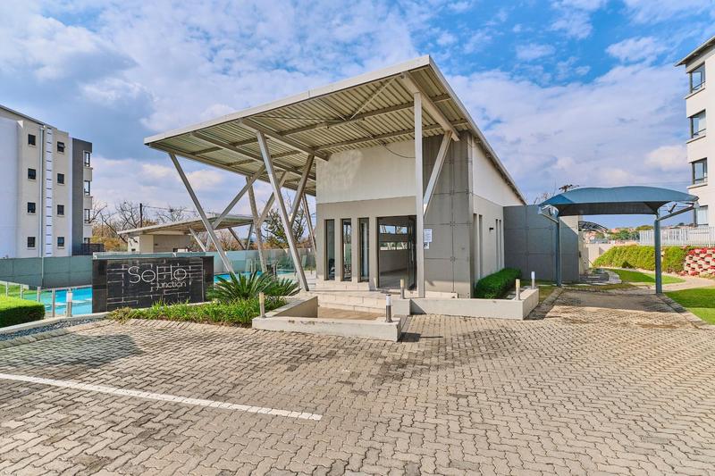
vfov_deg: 70.4
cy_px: 238
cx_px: 358
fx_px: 338
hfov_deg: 93.3
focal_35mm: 17
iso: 800
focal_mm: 11
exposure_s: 1/2000
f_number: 8
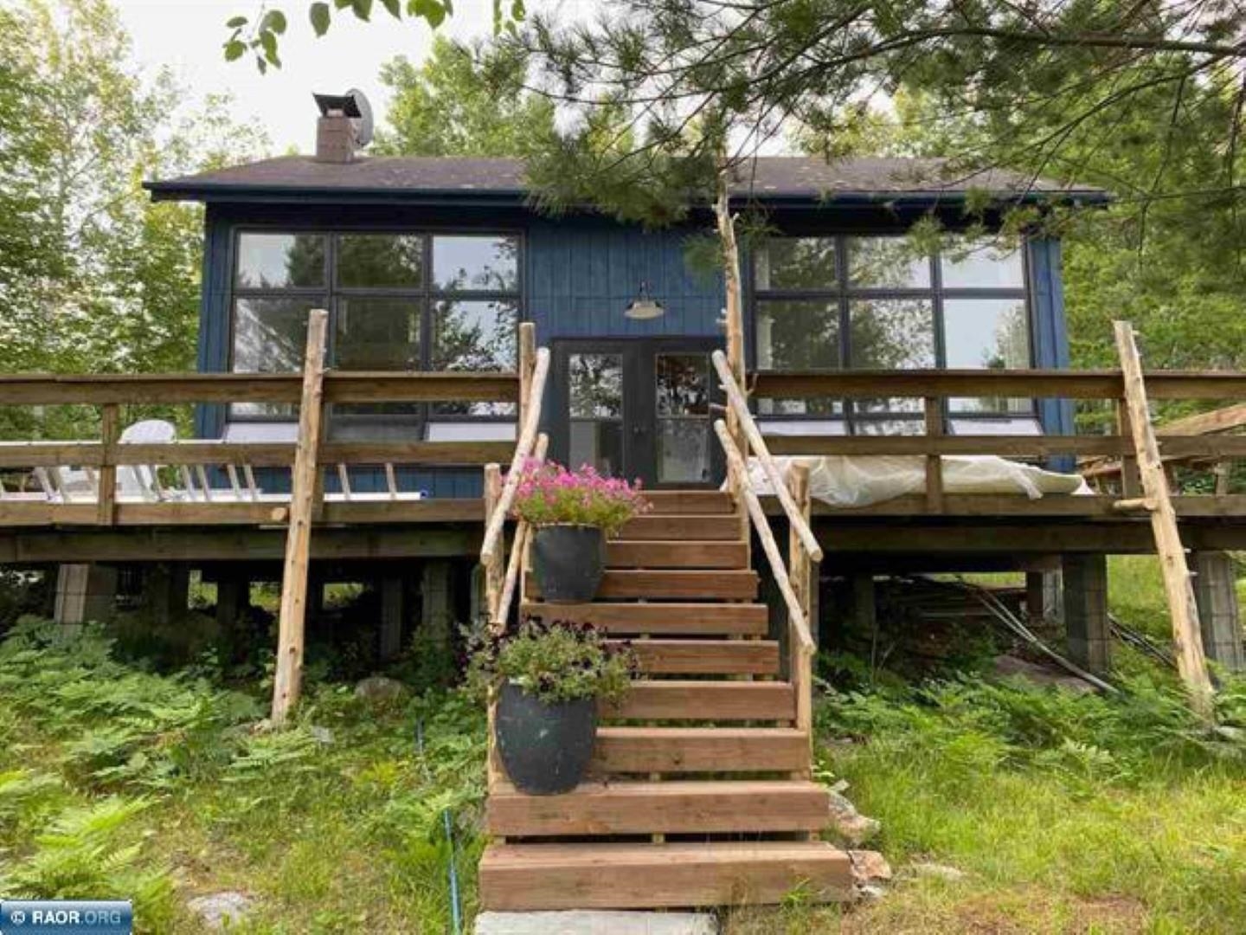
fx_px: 936
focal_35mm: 26
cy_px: 468
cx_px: 623
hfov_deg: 67.3
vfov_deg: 53.1
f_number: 1.8
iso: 64
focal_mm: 4.25
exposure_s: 1/121
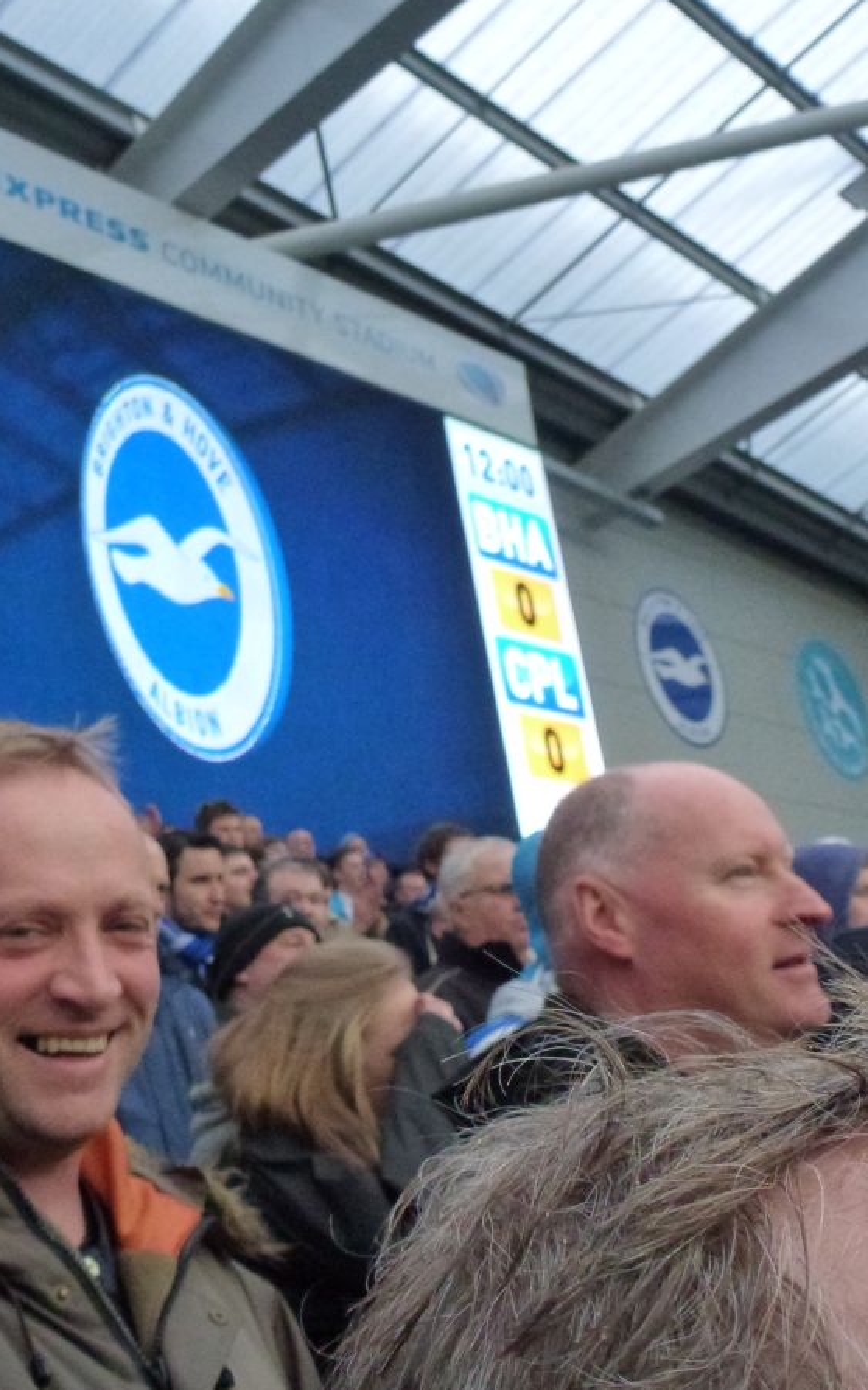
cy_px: 694
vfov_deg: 42.6
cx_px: 258
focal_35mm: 47
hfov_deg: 27.2
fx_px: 1779
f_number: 3.6
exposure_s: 1/250
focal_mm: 5.9
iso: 640
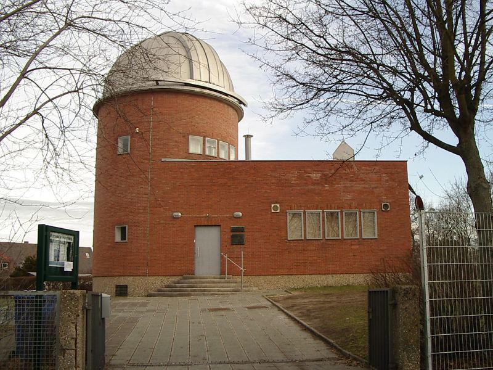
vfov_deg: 37.7
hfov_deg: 49.0
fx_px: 541
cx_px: 246
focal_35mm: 38
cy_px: 185
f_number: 4.8
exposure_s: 1/200
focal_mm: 5.8
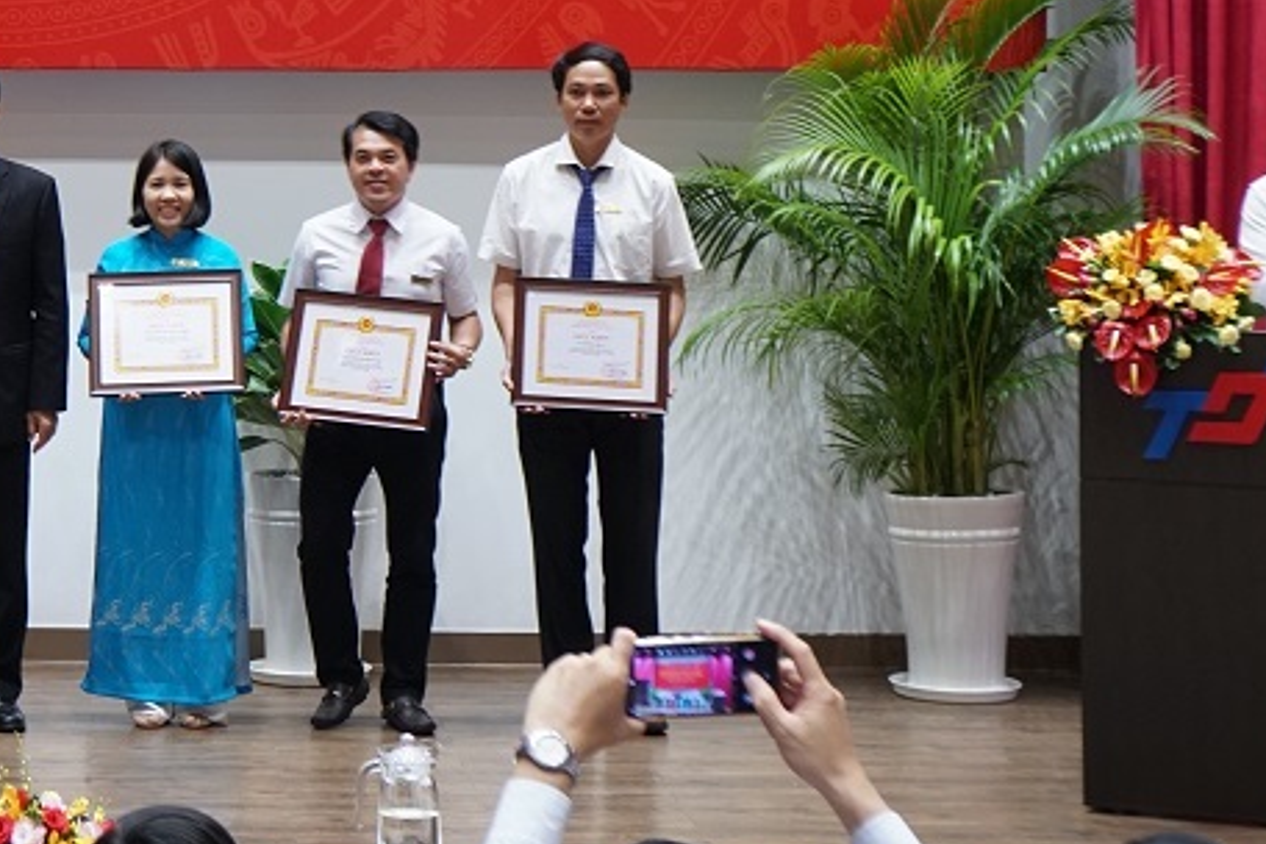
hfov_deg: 17.5
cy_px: -19
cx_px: 153
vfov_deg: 11.8
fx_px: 4047
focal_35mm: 115
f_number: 4
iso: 800
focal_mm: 35
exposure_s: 1/50
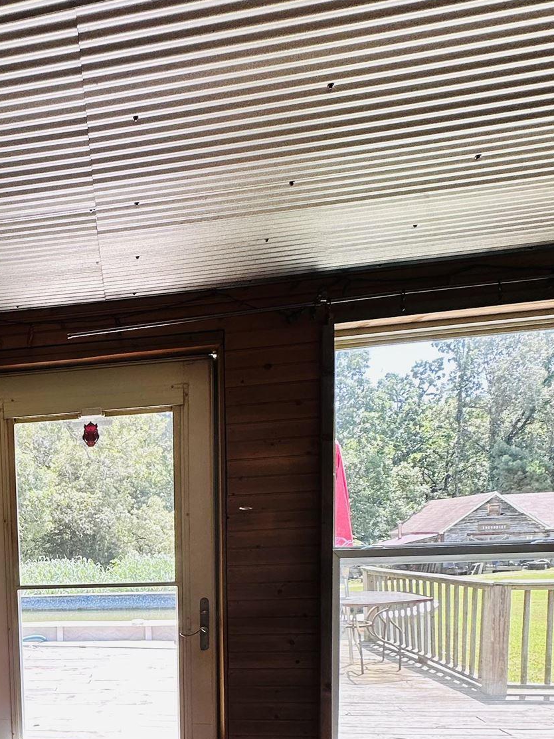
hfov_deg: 42.4
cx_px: 13
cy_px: 604
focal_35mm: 29
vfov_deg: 56.6
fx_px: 619
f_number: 2.2
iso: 40
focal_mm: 2.22
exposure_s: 1/104
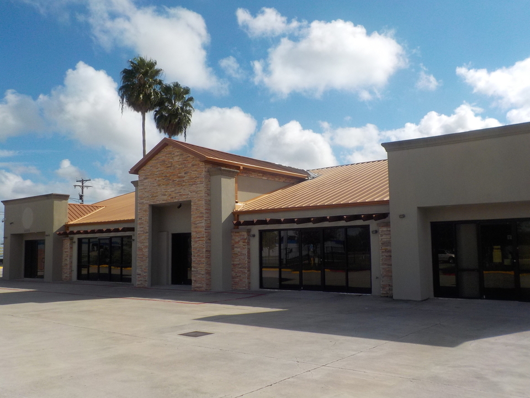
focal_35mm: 30
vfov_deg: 46.8
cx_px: 265
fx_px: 459
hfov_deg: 60.0
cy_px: 199
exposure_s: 1/640
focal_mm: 4.1
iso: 125
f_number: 6.6
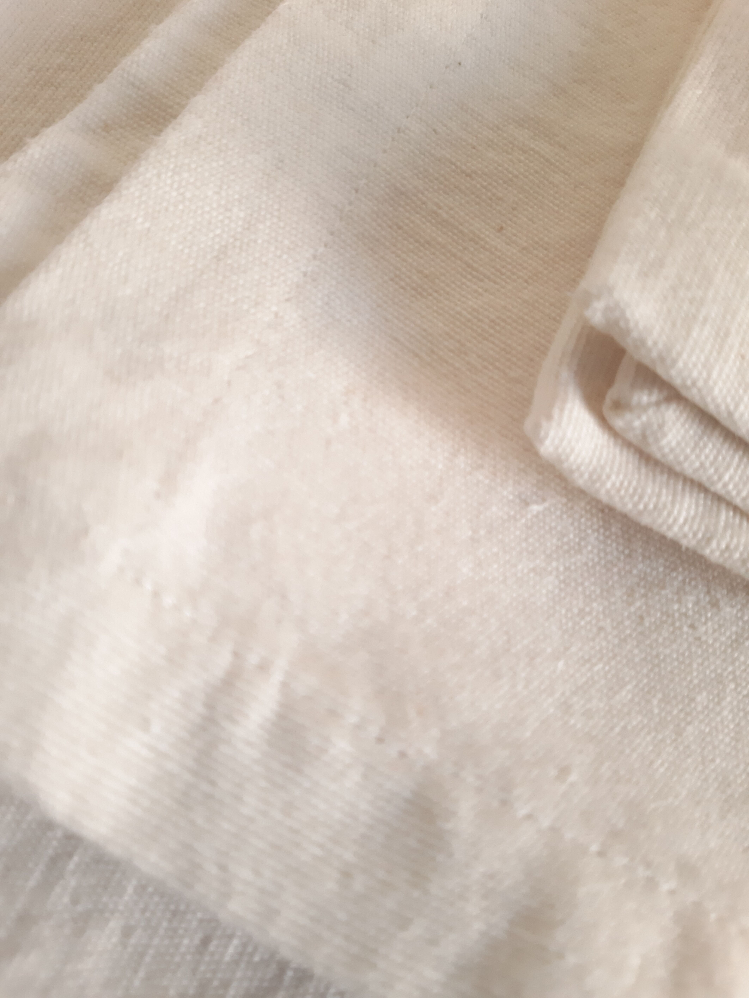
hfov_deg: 51.4
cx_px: 374
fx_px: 779
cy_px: 499
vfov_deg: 65.3
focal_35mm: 27
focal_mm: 3.93
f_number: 1.7
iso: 200
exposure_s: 1/100
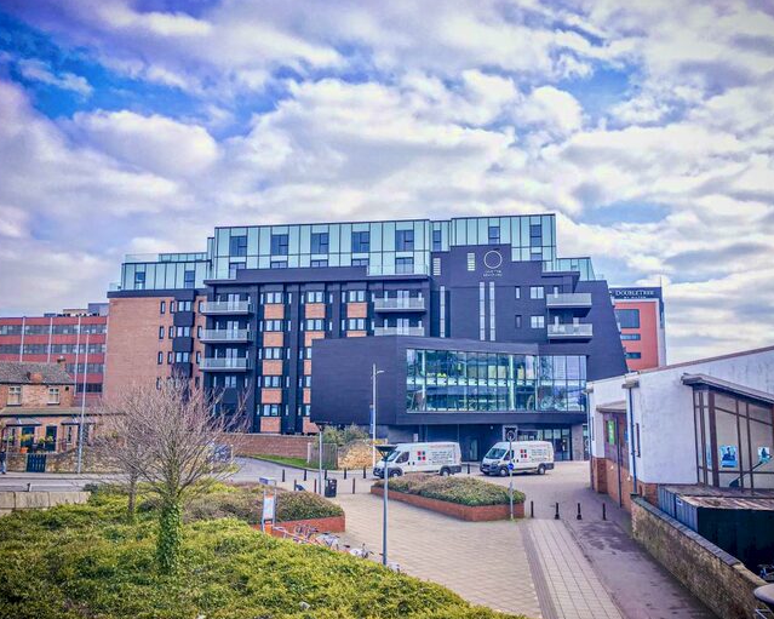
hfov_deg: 57.2
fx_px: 710
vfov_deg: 47.1
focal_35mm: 31
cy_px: 306
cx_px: 406
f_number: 2.2
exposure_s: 1/640
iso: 25
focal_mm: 4.15
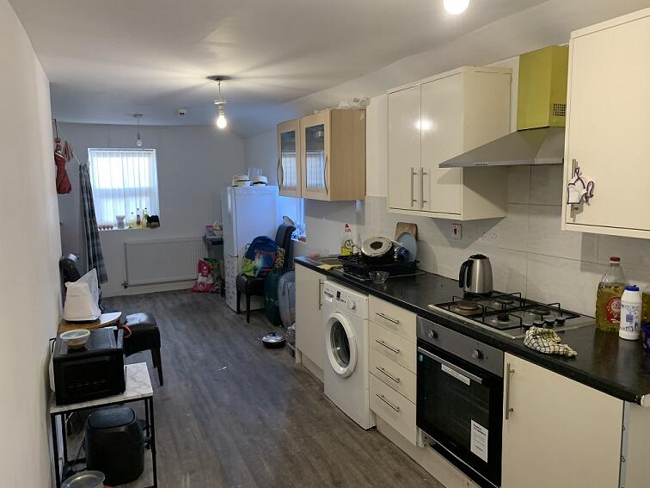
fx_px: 488
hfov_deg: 67.3
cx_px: 325
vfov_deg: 53.1
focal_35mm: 26
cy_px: 244
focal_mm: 4.25
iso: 160
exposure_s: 1/60
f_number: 1.8
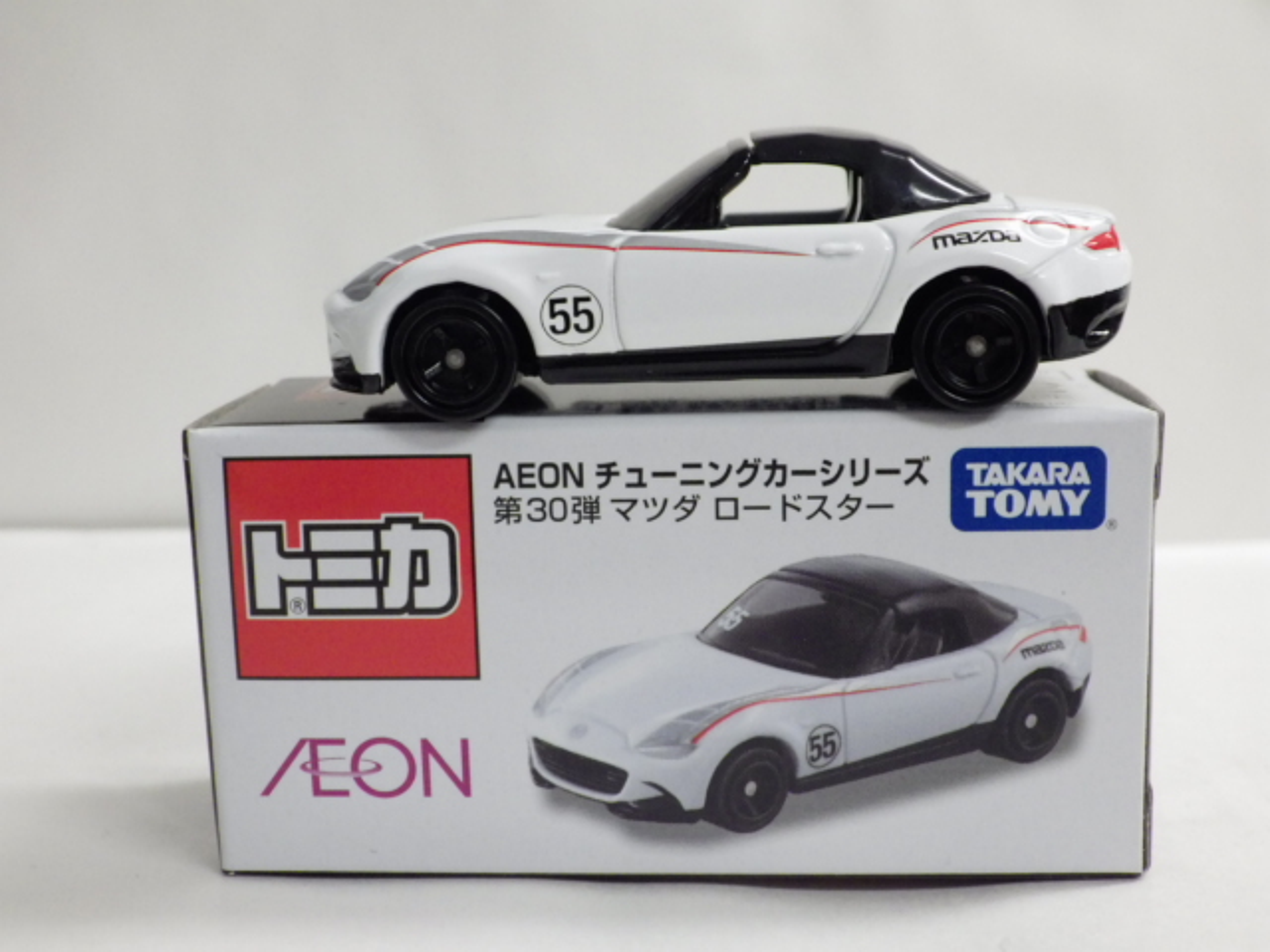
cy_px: 476
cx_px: 635
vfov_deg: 29.1
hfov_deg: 38.2
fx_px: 1834
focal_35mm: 50
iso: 640
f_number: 3.8
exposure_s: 1/60
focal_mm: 9
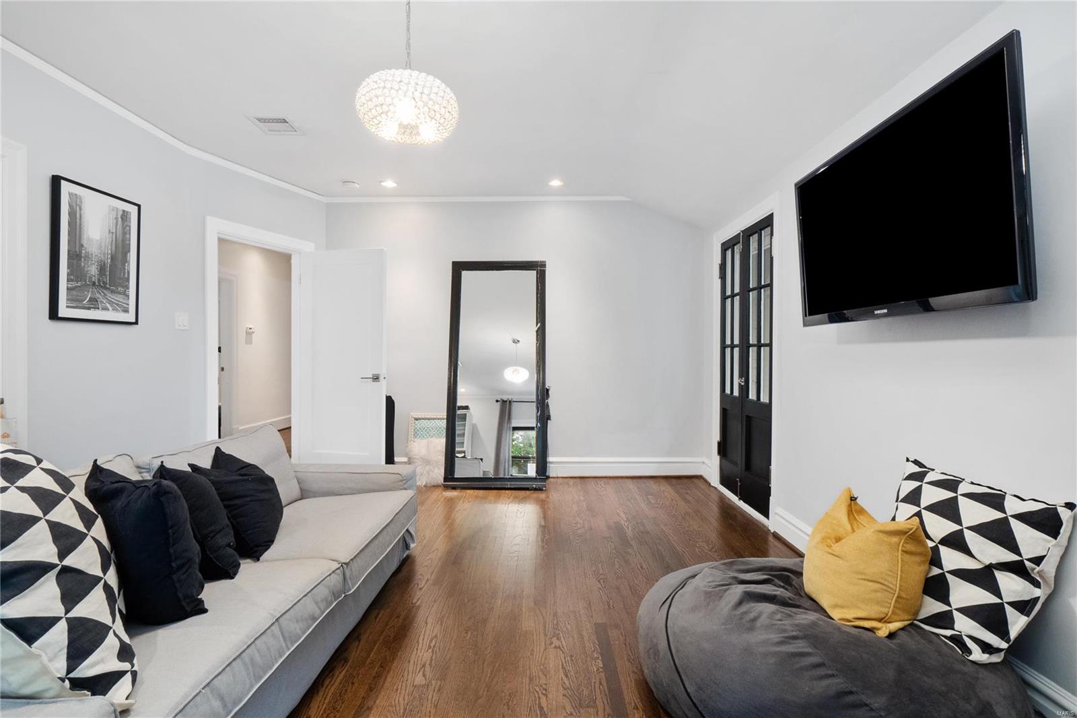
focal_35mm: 16
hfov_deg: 96.7
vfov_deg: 73.7
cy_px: 359
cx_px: 538
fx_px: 479
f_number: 8
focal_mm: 8
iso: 400
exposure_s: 1/3
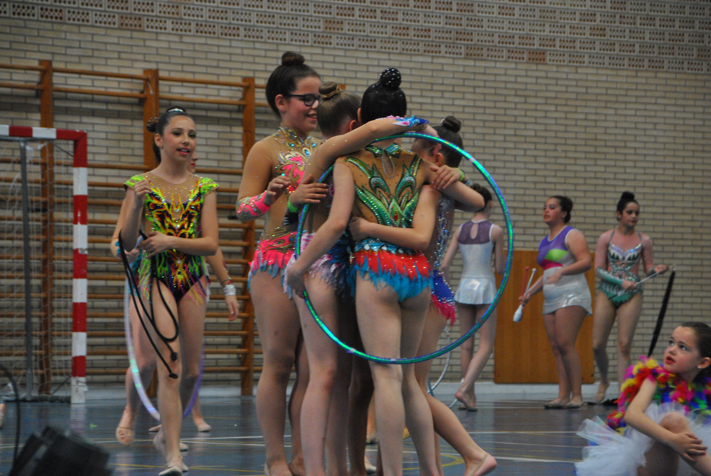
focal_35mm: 153
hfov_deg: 13.4
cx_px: 356
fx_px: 3025
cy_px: 238
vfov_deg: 9.0
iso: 800
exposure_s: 1/160
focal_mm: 102
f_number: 5.6
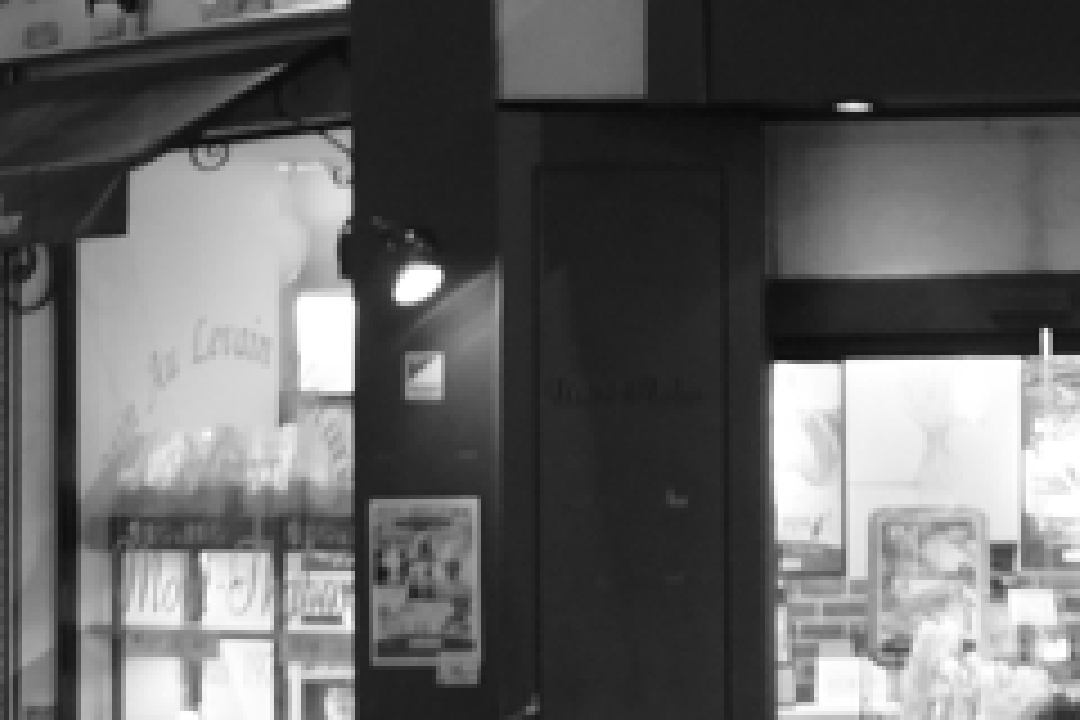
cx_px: 634
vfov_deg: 7.1
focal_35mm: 192
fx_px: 5760
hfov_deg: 10.7
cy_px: -112
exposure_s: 1/80
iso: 640
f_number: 2
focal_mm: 30
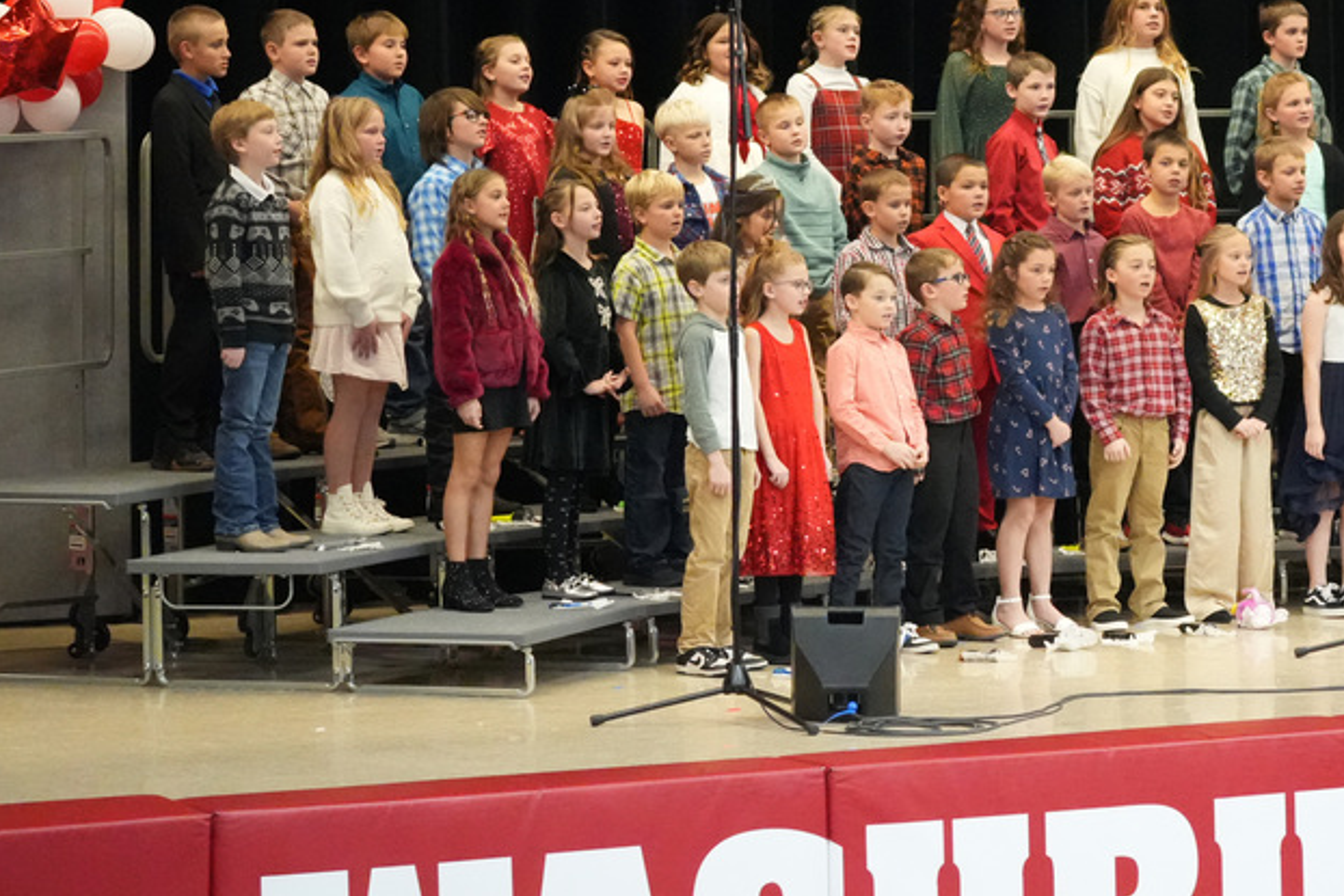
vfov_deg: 7.9
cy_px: 252
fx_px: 6460
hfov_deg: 11.8
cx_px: 1087
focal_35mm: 173
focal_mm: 70
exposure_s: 1/200
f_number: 4.5
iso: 8000
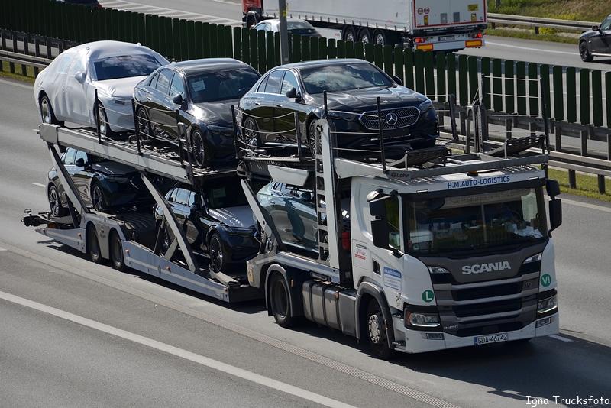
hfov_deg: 13.0
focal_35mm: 158
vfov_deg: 8.7
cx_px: 306
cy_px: 204
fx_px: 2674
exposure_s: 1/1000
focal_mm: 105
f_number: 5.6
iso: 100
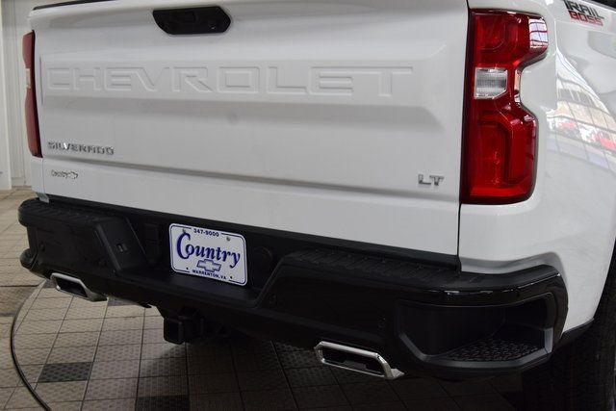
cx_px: 308
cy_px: 206
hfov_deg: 43.6
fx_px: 770
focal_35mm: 45
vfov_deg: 29.9
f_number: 8
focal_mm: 30
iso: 1600
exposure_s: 1/60
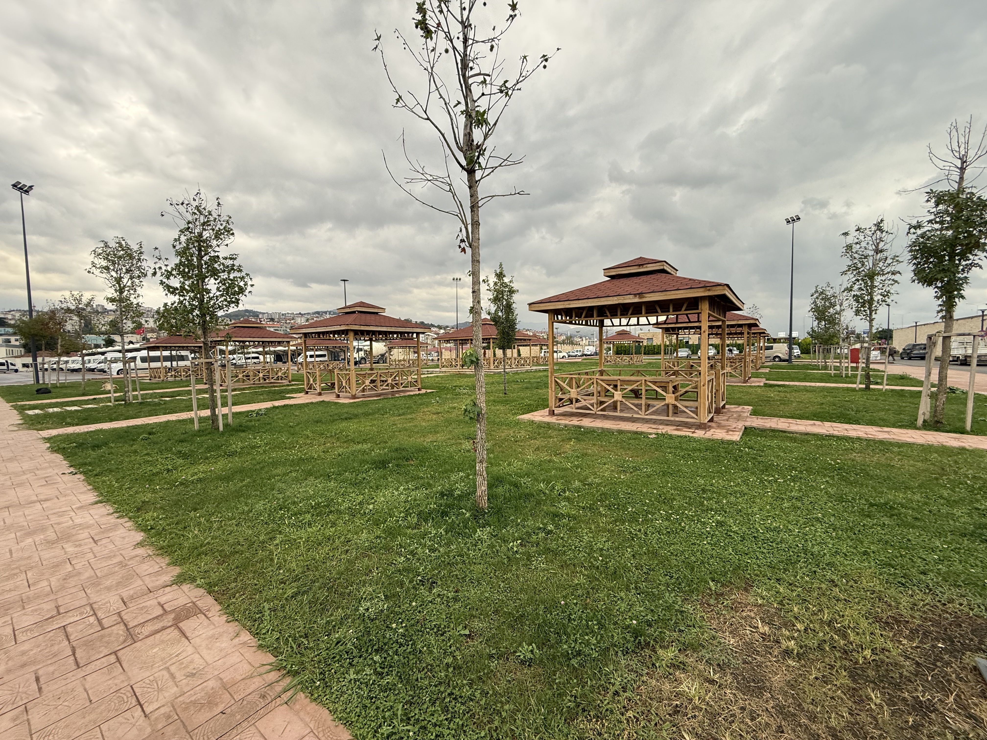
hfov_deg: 102.1
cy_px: 370
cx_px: 494
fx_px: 399
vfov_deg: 85.7
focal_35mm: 14
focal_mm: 2.22
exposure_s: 1/99
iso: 64
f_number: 2.2
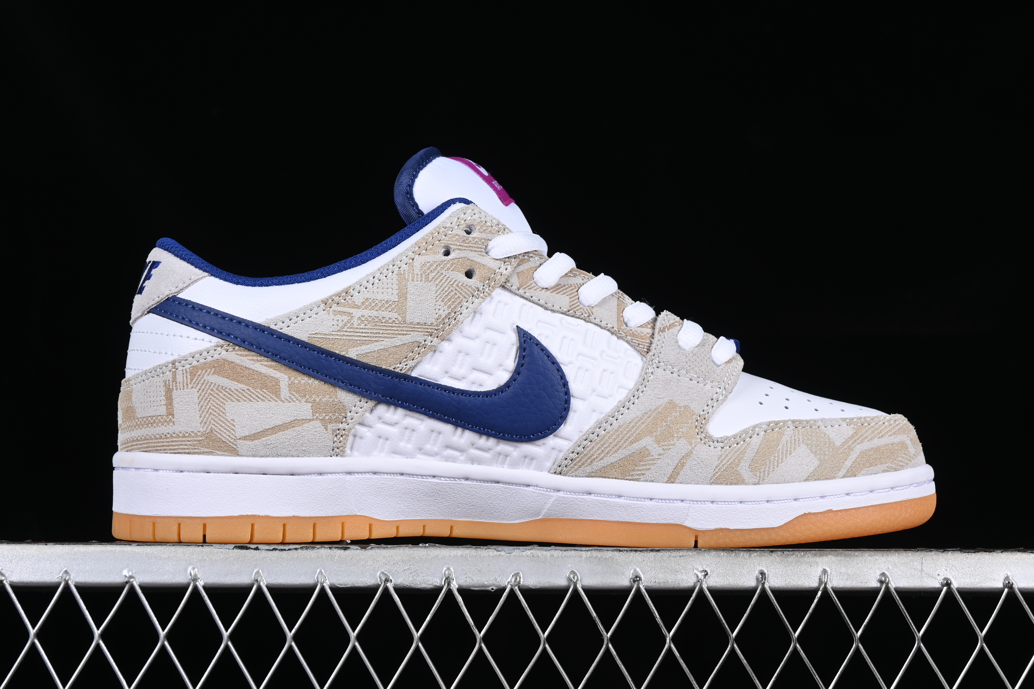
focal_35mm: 75
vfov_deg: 18.2
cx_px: 517
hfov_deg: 27.0
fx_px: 2154
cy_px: 344
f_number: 8
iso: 160
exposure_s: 1/80
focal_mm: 50
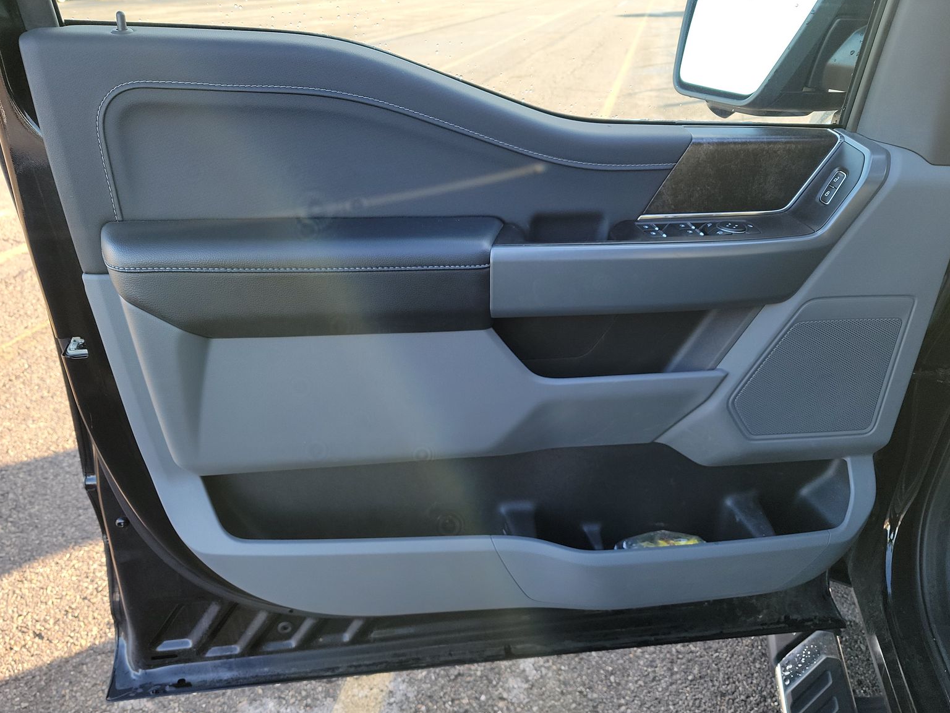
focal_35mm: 25
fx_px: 686
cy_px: 368
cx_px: 485
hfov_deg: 69.4
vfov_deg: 54.9
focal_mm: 6.7
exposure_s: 1/59
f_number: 1.8
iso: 62
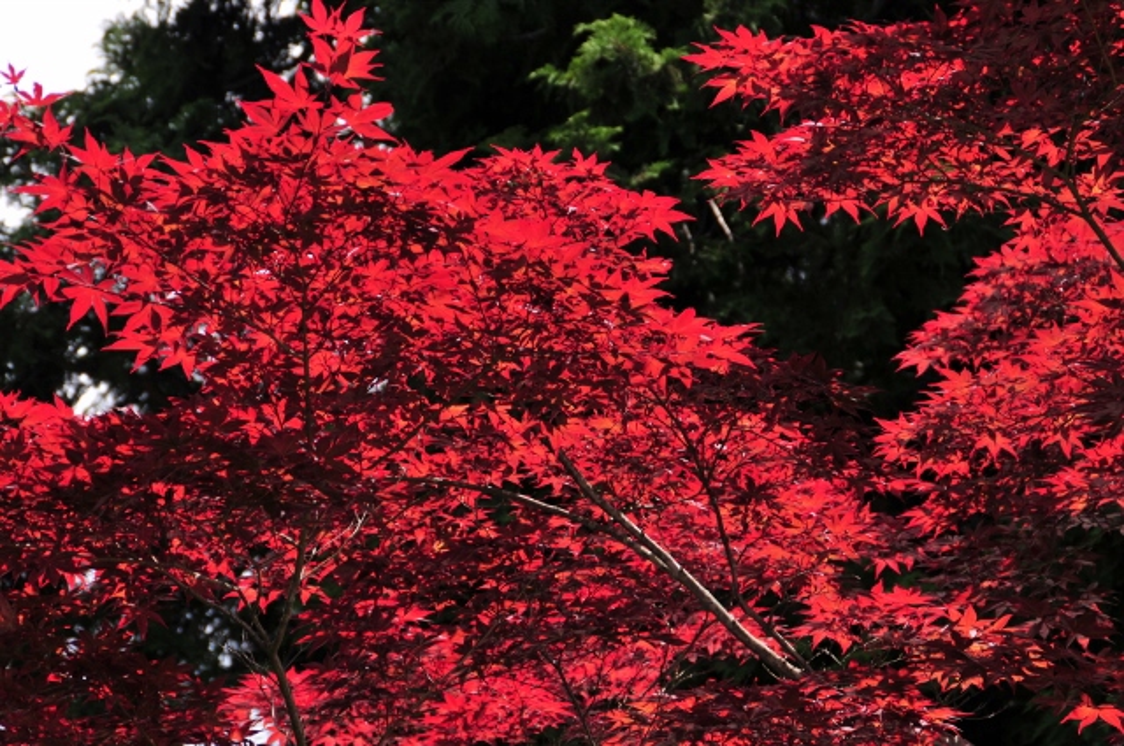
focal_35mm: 168
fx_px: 5239
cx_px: 562
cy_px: 373
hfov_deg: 12.2
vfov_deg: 8.1
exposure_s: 1/250
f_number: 8
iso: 200
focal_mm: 112
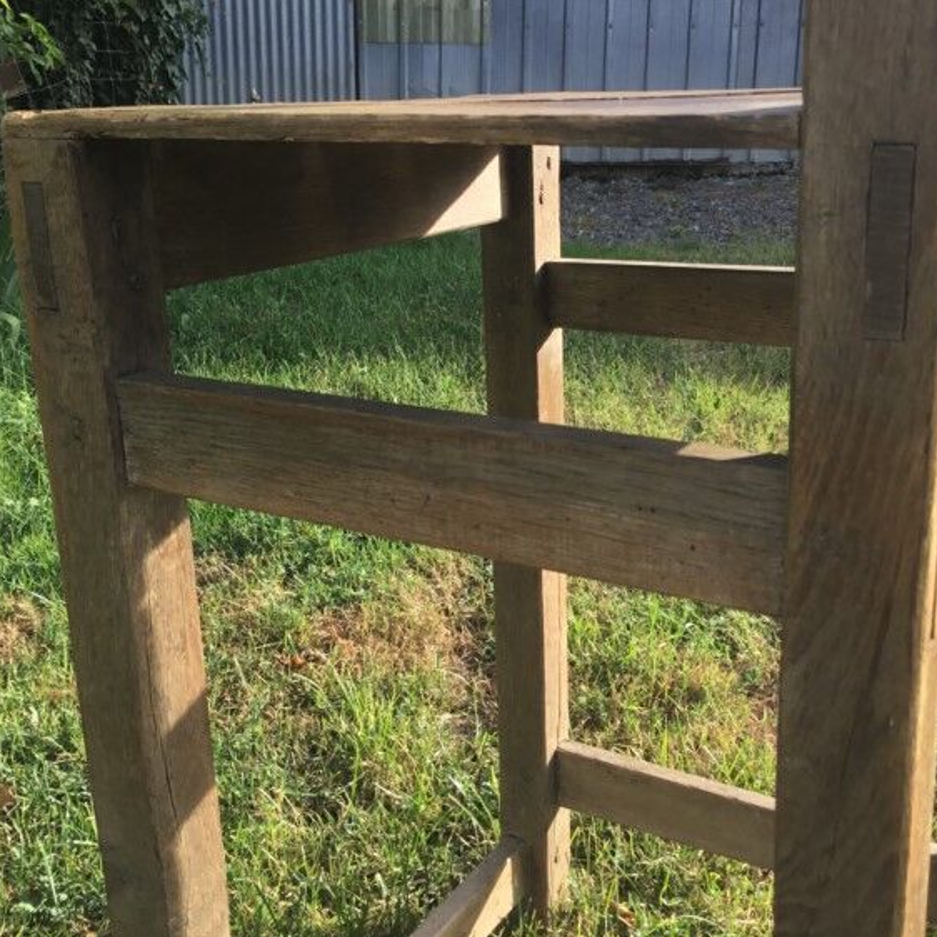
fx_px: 1194
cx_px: 495
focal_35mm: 39
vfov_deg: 42.8
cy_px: 443
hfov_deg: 42.8
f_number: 2.4
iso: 25
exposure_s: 1/310
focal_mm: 3.3
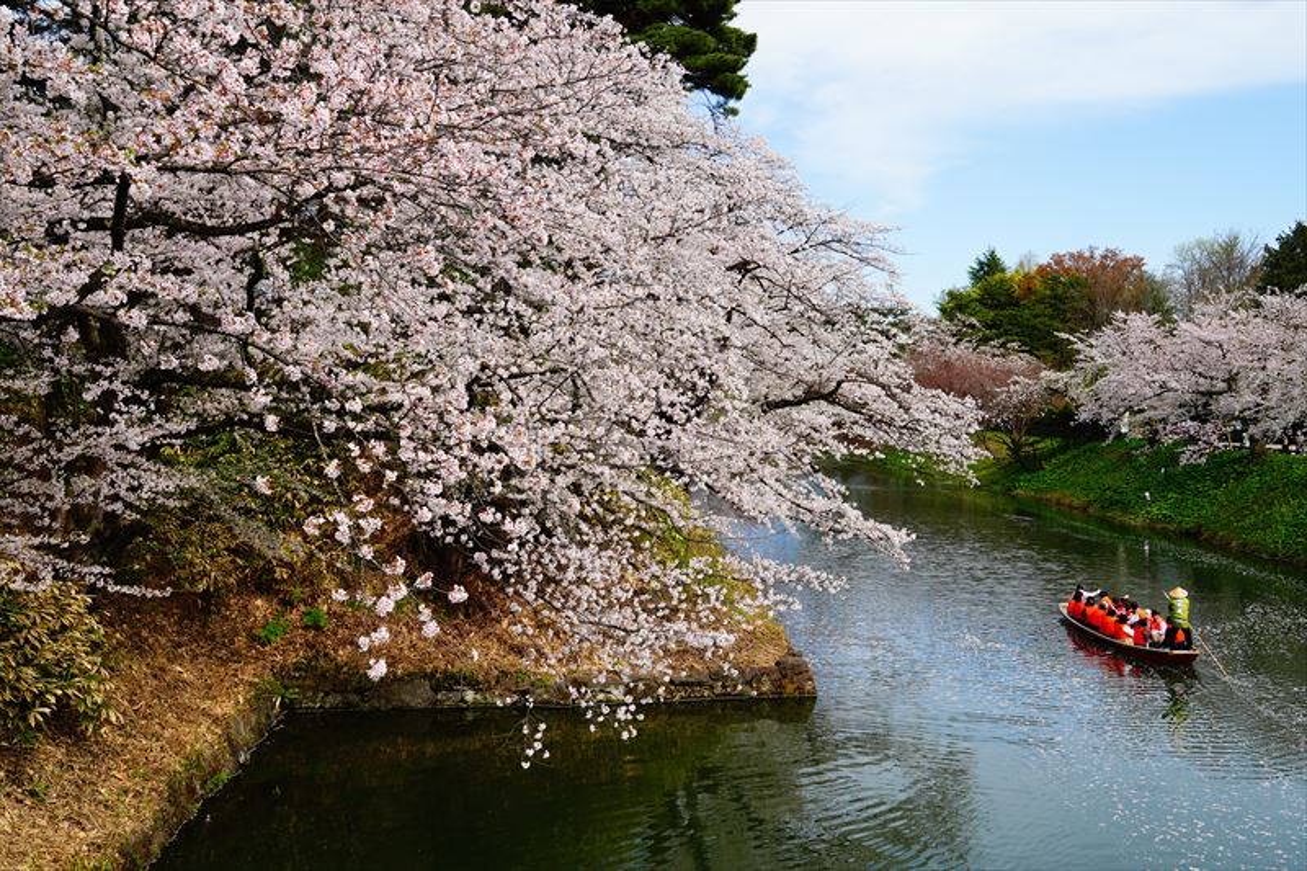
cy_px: 436
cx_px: 654
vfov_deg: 37.8
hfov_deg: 54.4
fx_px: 1270
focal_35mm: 35
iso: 125
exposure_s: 1/200
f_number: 8
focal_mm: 35
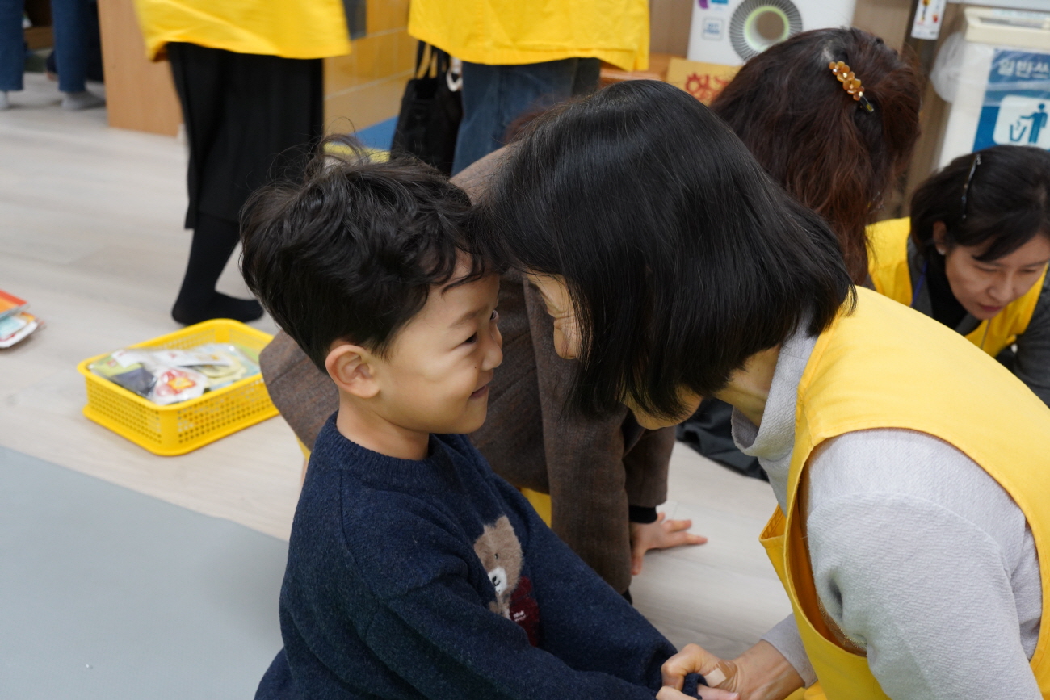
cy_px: 350
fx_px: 1050
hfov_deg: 53.1
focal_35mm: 36
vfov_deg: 36.9
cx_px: 525
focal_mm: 36
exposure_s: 1/50
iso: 2500
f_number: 7.1
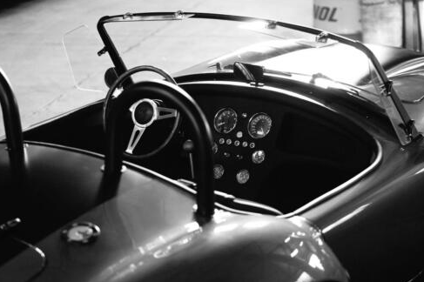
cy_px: 139
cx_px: 215
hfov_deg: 26.3
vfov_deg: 17.7
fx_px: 906
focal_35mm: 77
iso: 1000
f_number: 1.8
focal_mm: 50
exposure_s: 1/80
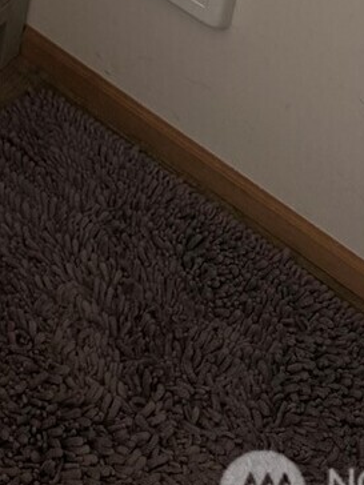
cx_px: -93
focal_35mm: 95
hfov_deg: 14.9
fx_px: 1332
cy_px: -404
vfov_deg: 16.9
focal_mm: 6.76
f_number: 1.78
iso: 160
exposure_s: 1/121
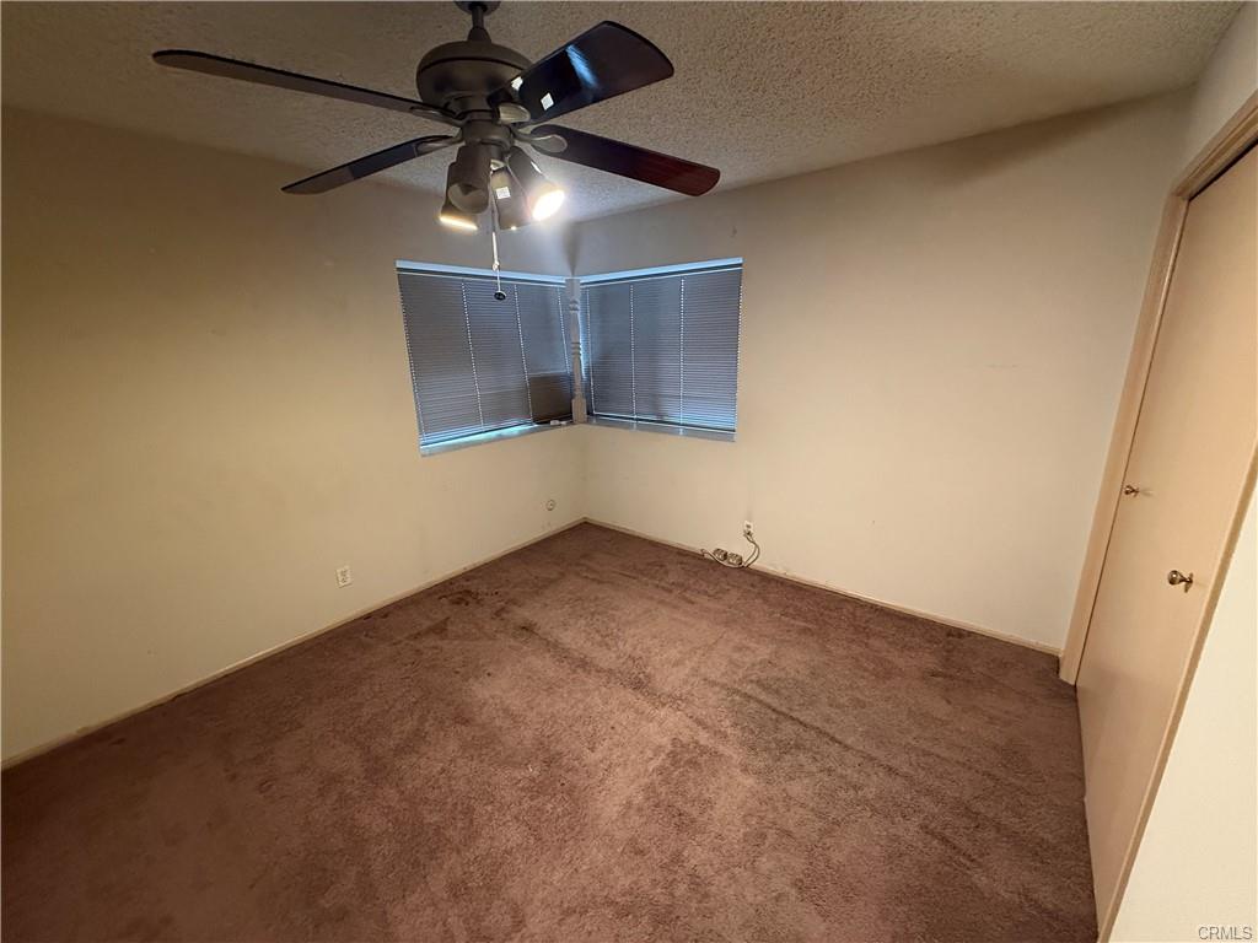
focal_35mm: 14
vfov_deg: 85.7
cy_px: 472
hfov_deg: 102.1
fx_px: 509
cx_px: 629
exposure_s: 1/60
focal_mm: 2.22
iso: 640
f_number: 2.2
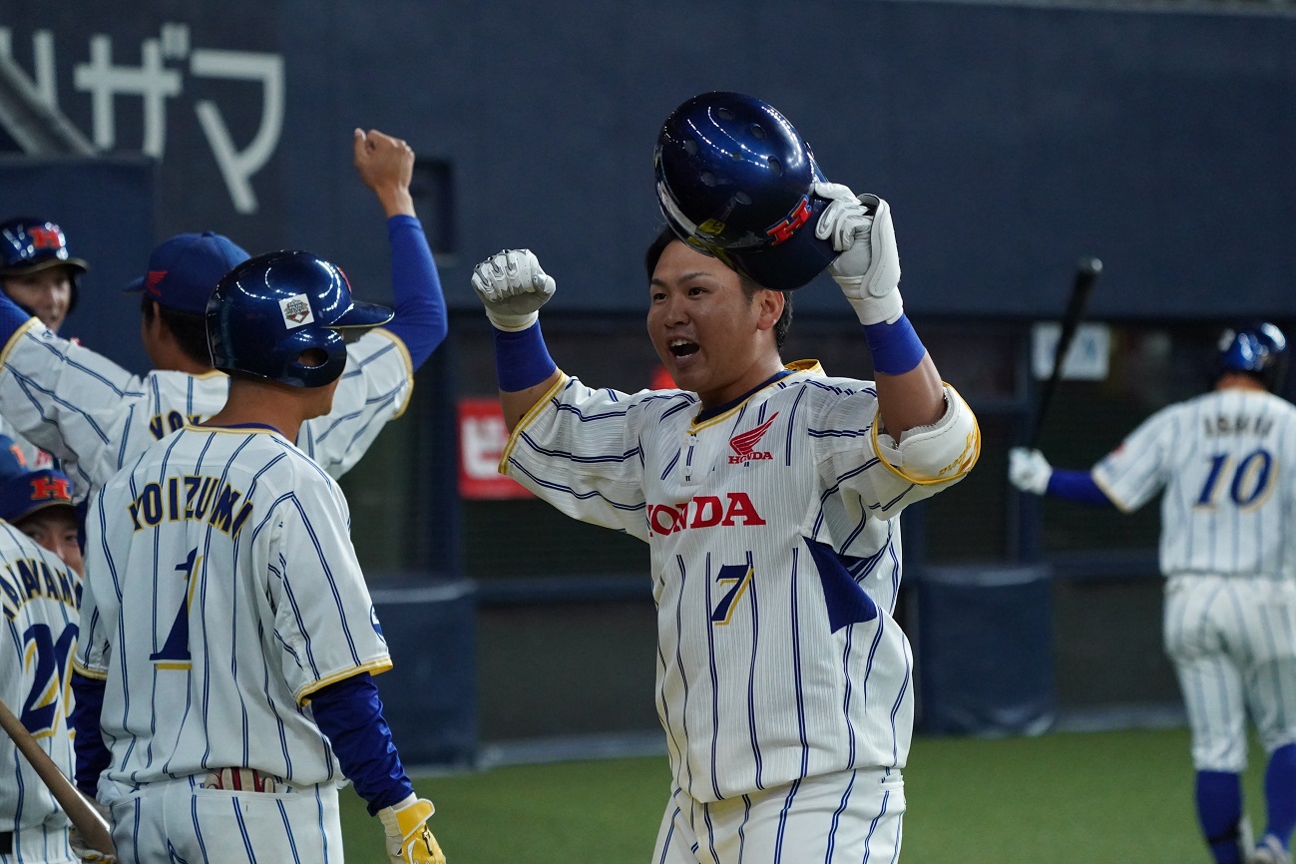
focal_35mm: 200
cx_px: 648
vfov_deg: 6.9
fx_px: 7199
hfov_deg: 10.3
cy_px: 432
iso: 8000
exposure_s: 1/800
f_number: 6.3
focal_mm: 200
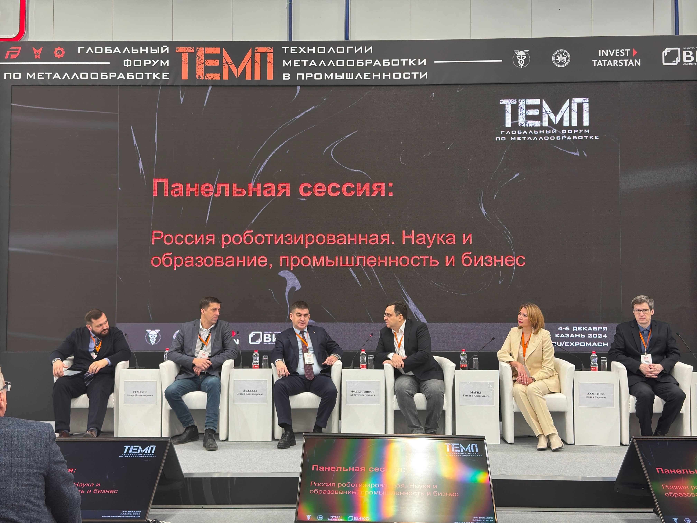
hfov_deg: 43.9
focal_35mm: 43
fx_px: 866
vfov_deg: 33.6
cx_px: 348
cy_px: 262
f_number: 1.78
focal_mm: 6.76
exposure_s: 1/60
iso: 160
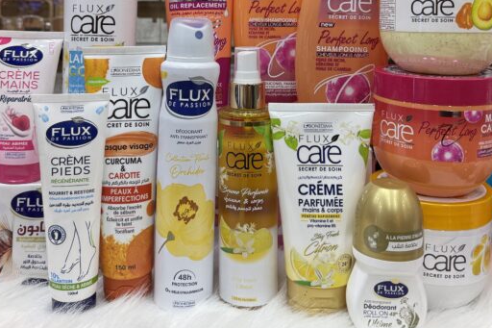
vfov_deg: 32.4
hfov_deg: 49.5
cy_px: 29
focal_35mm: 39
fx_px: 533
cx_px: 234
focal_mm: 6.76
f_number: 1.78
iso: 64
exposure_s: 1/100
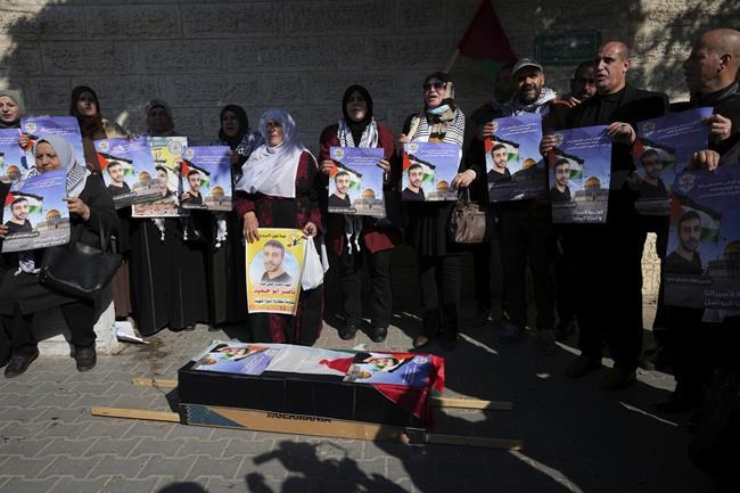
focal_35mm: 26
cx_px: 370
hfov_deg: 69.4
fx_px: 534
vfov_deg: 49.5
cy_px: 246
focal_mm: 26
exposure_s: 1/320
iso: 100
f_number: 10
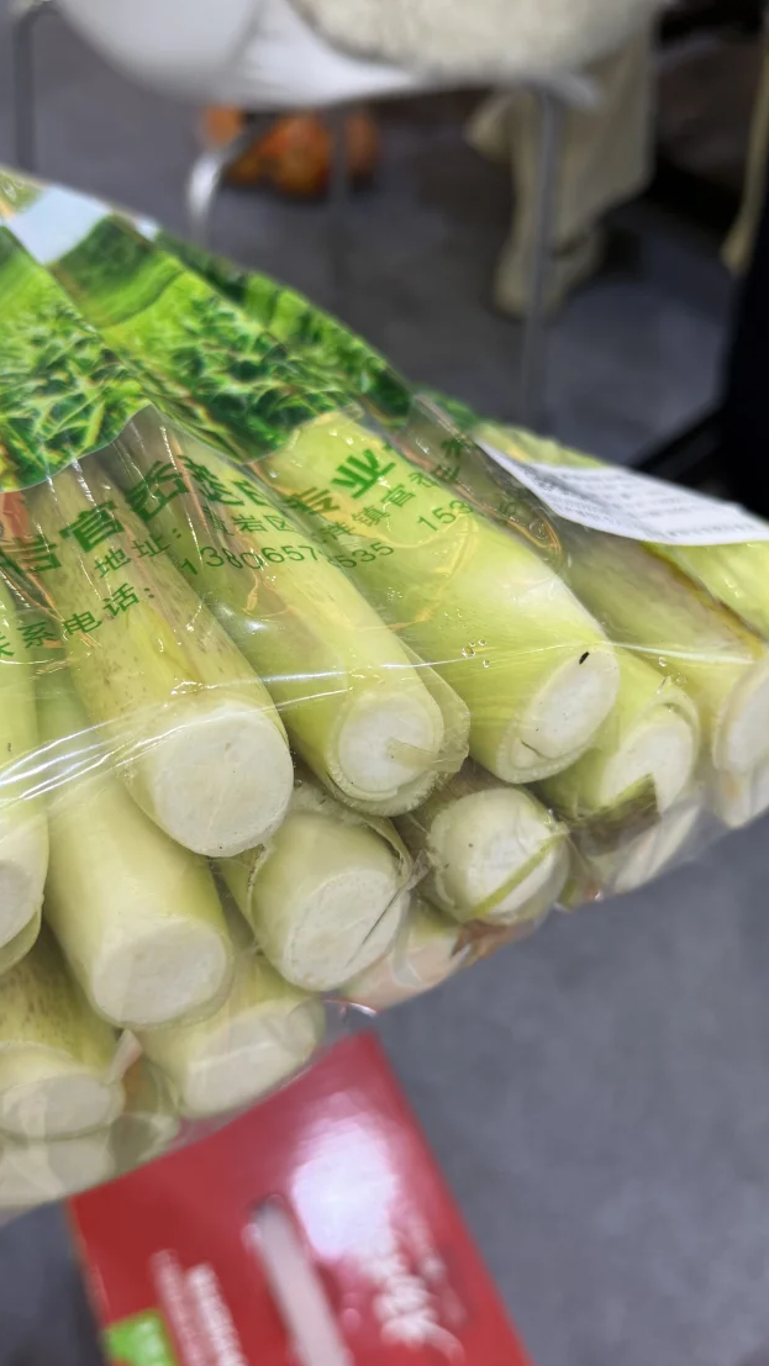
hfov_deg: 34.6
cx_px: 357
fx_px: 1232
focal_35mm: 34
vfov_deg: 58.0
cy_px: 695
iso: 64
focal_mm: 6.76
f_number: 1.78
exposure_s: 1/100
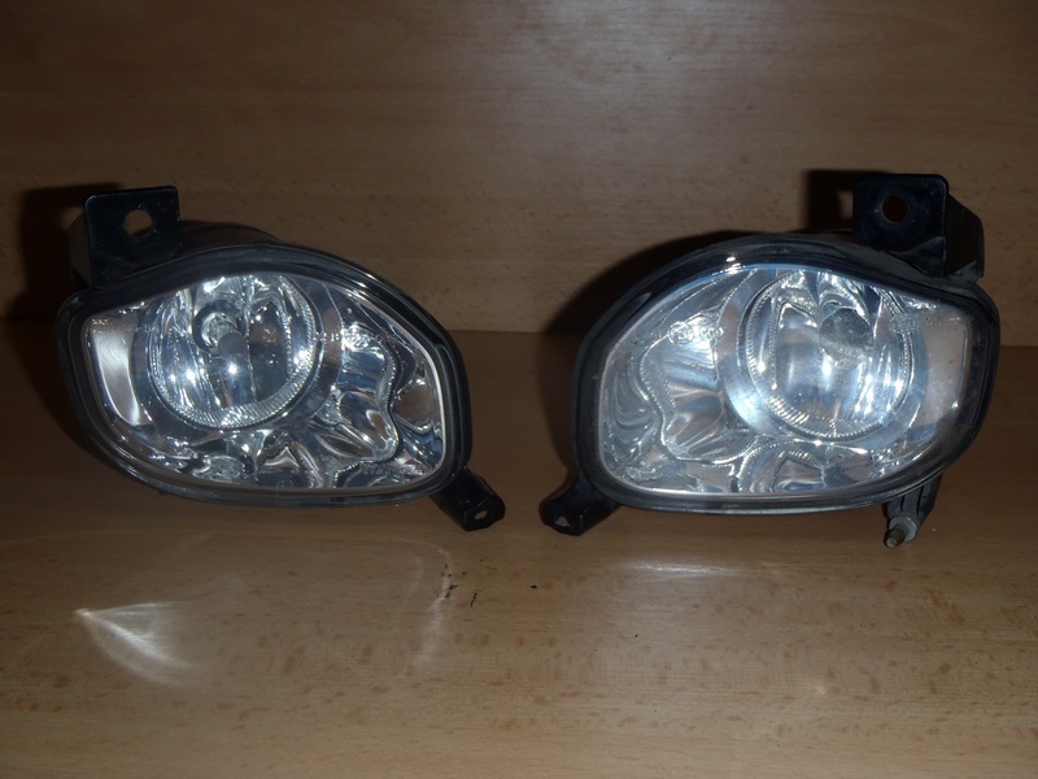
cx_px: 519
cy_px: 390
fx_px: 1139
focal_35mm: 38
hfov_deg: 49.0
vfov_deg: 37.7
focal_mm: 6.83
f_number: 4.6
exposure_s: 1/40
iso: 100
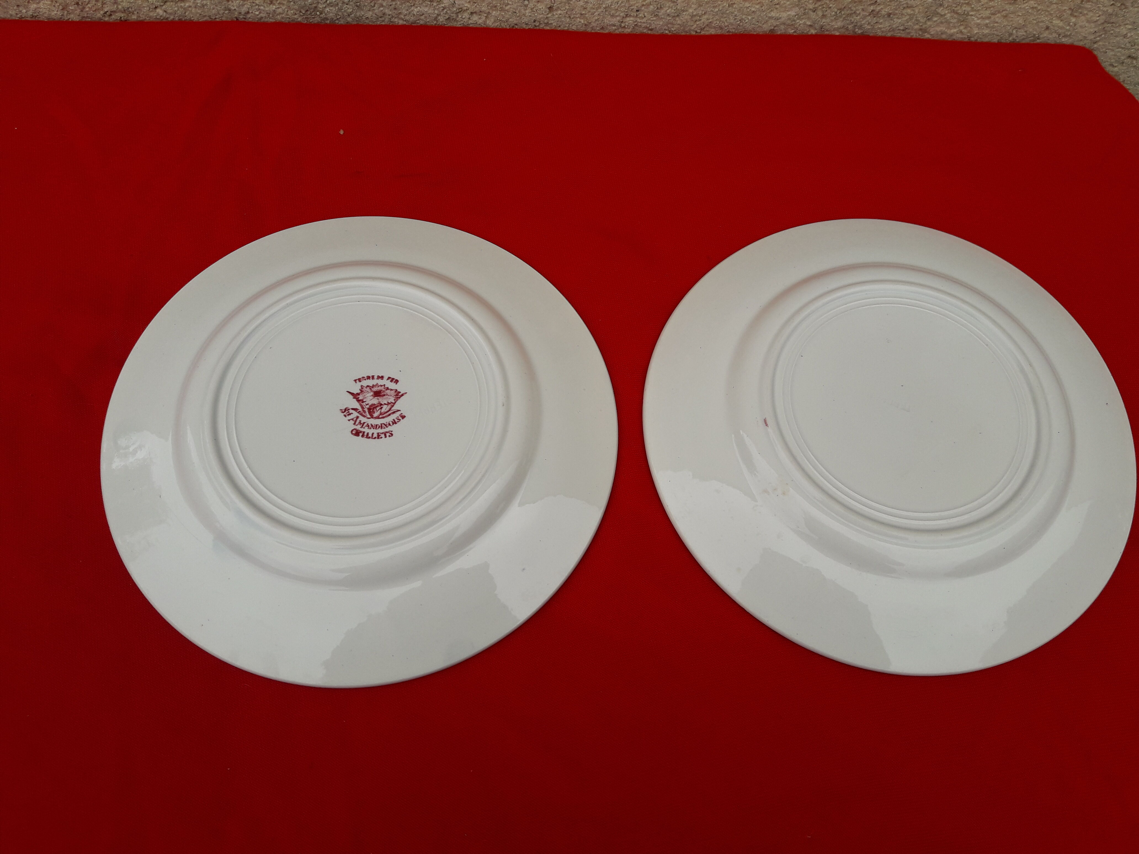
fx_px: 921
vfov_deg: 49.7
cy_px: 427
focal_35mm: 28
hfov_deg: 63.4
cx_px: 570
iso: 40
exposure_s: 1/486
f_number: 1.9
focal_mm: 3.7
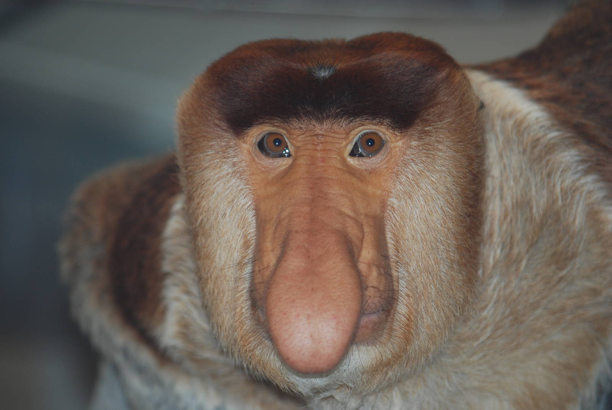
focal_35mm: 202
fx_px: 3447
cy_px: 205
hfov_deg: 10.1
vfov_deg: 6.8
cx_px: 306
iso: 200
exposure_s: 1/60
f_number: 4.5
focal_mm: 135
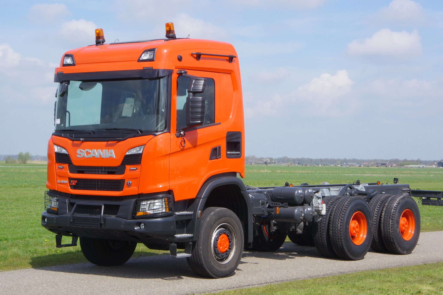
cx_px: 222
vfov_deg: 17.3
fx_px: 972
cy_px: 148
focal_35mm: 79
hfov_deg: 25.7
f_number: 22
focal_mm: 53
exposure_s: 1/100
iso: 400
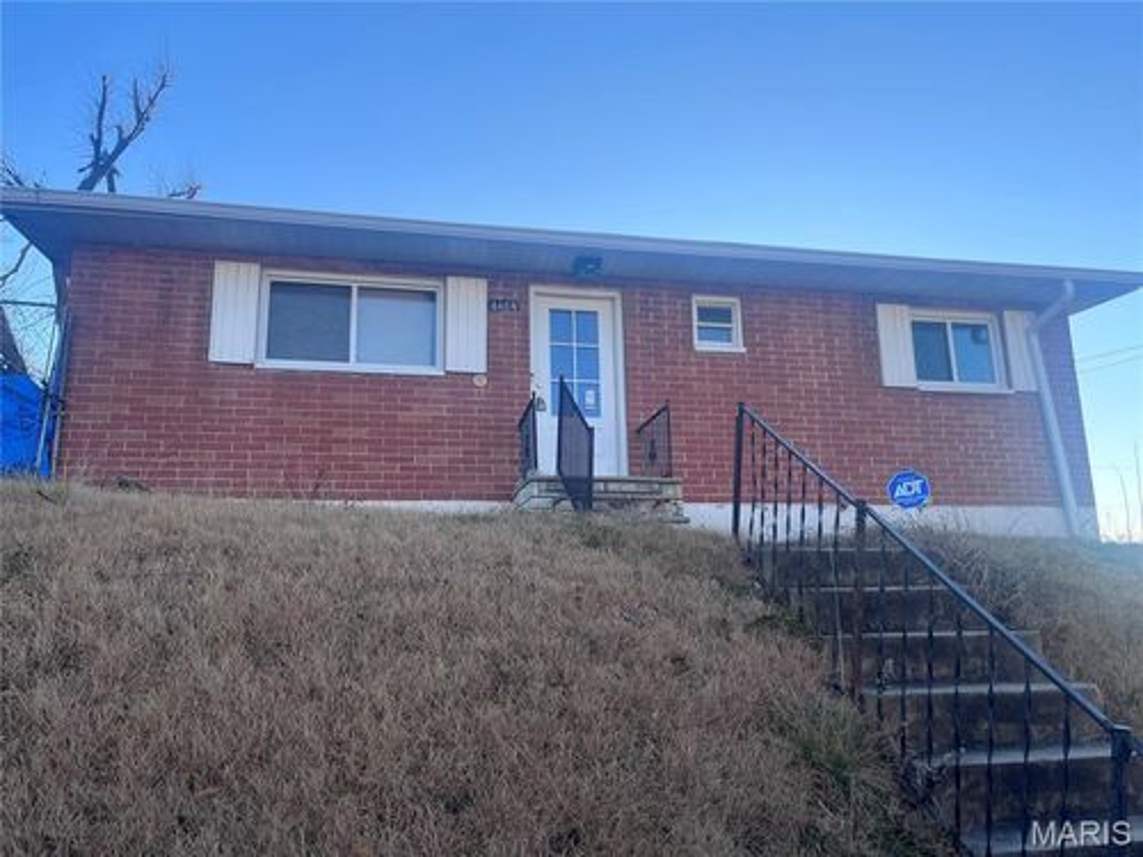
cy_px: 428
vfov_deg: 53.1
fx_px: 859
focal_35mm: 26
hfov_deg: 67.3
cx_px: 572
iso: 50
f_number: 1.6
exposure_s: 1/845
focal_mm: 5.1
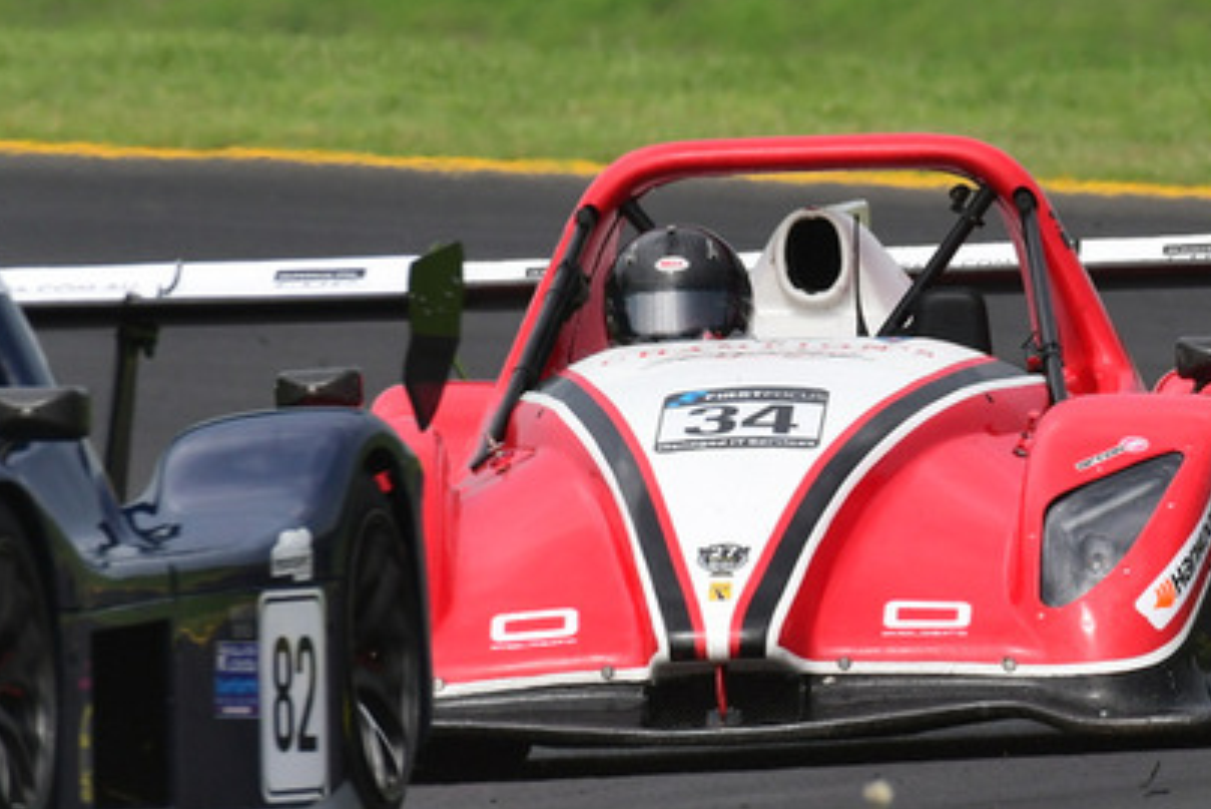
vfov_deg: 1.0
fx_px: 46099
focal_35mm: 1370
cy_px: 205
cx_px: 944
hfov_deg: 1.5
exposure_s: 1/640
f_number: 10
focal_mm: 460
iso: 500
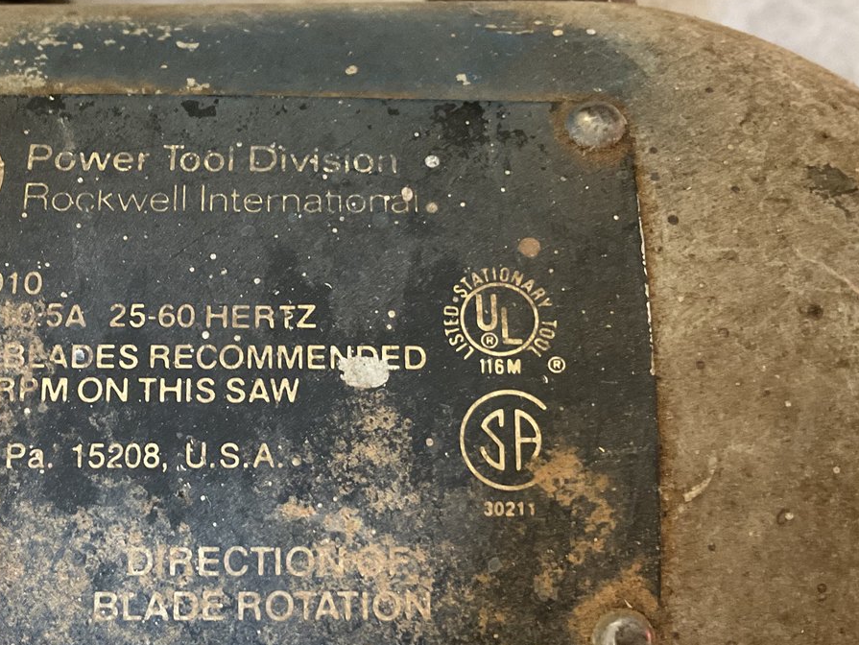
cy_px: 382
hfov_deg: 38.5
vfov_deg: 29.6
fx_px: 1216
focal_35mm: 49
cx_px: 297
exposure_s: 1/60
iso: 200
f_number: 1.8
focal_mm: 3
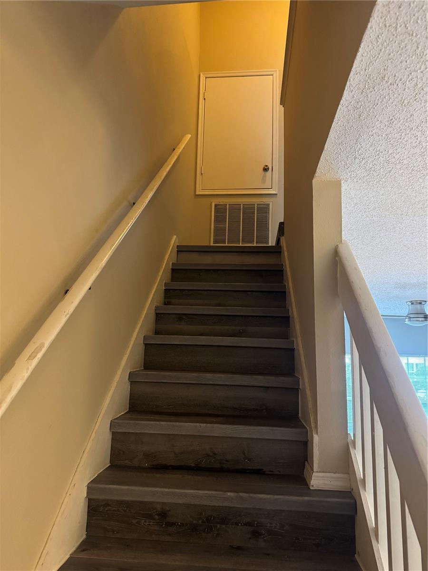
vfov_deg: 71.6
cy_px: 286
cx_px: 214
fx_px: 396
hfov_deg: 56.8
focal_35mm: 24
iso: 800
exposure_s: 1/40
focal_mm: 6.76
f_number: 1.78
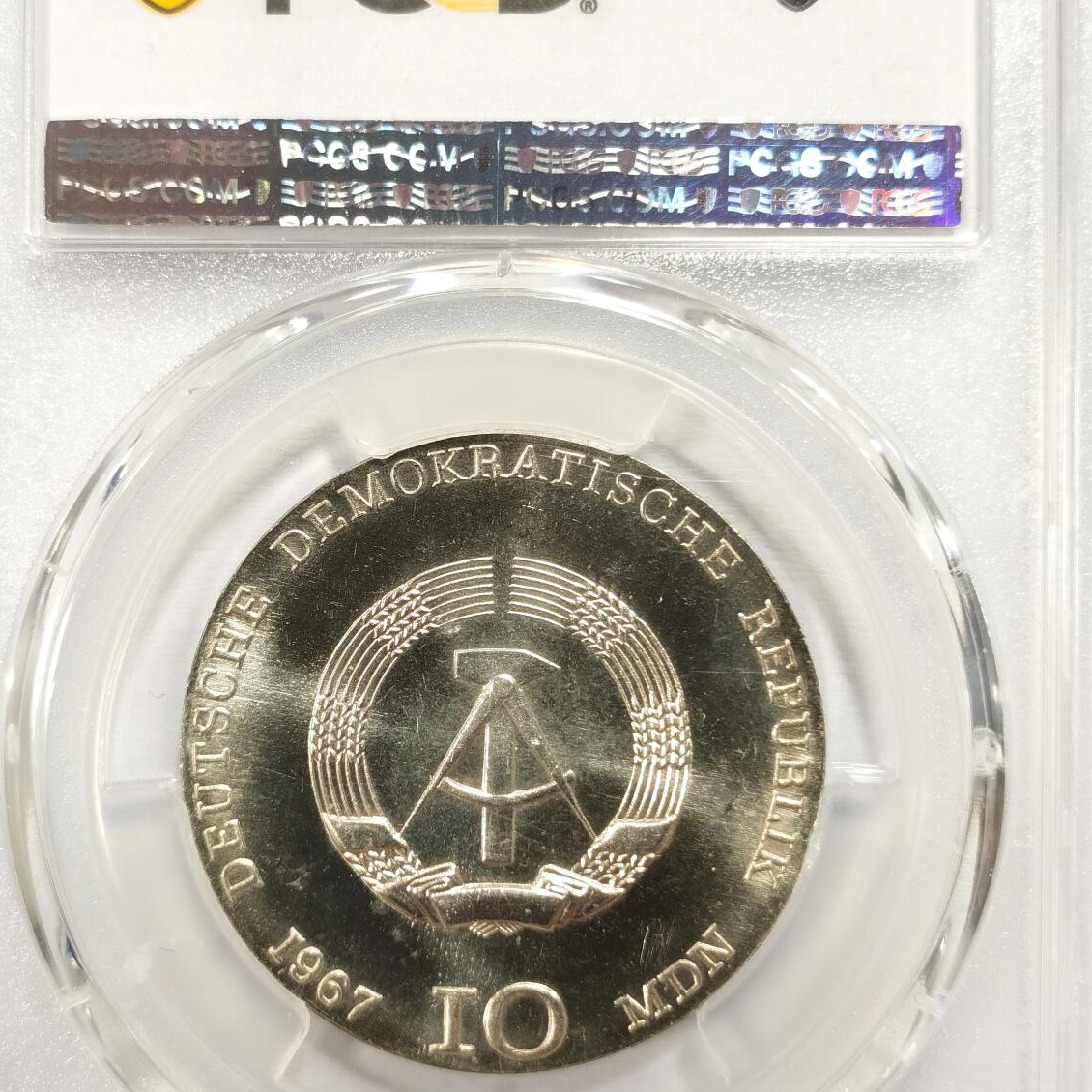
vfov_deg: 22.8
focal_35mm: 76
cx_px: 495
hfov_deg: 22.8
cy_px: 510
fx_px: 2712
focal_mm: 5.56
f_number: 16
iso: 160
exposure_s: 1/100
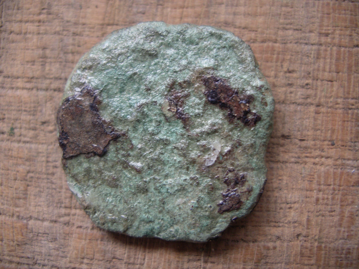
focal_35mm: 37
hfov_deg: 50.1
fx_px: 384
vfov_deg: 38.7
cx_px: 180
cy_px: 134
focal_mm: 7.8
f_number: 2.8
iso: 200
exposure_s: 1/15
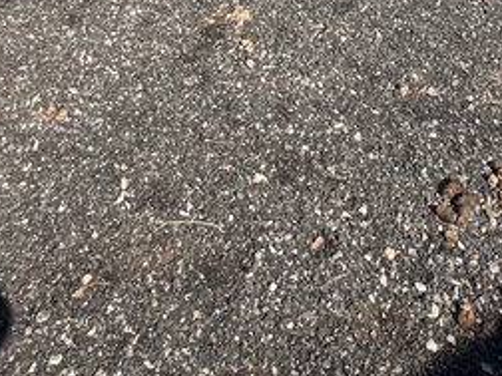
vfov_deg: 18.4
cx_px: 257
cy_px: -346
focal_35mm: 57
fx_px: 827
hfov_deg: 33.8
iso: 50
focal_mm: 2.22
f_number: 2.2
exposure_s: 1/2415
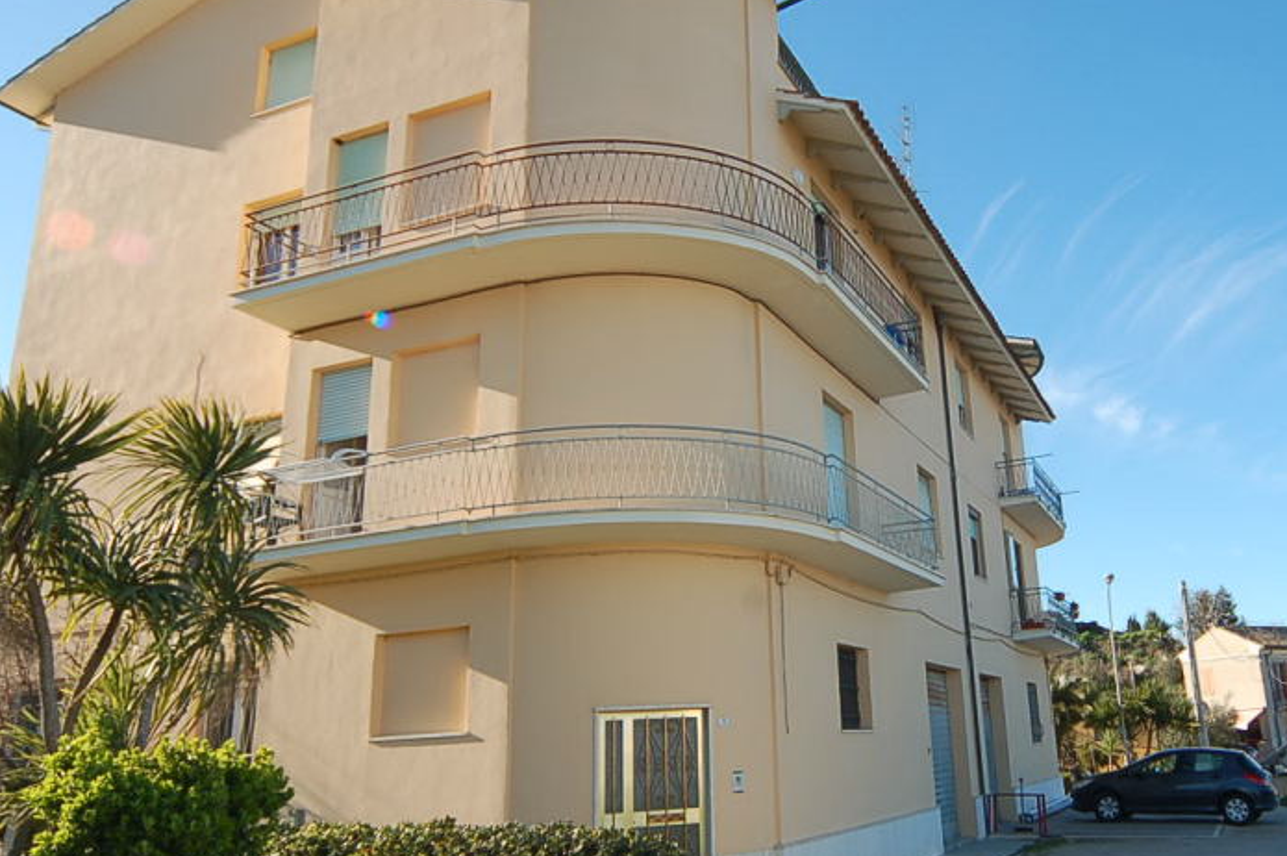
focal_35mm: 29
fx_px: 1026
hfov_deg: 63.0
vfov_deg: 45.3
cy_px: 431
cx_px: 828
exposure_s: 1/250
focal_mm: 13
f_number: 8
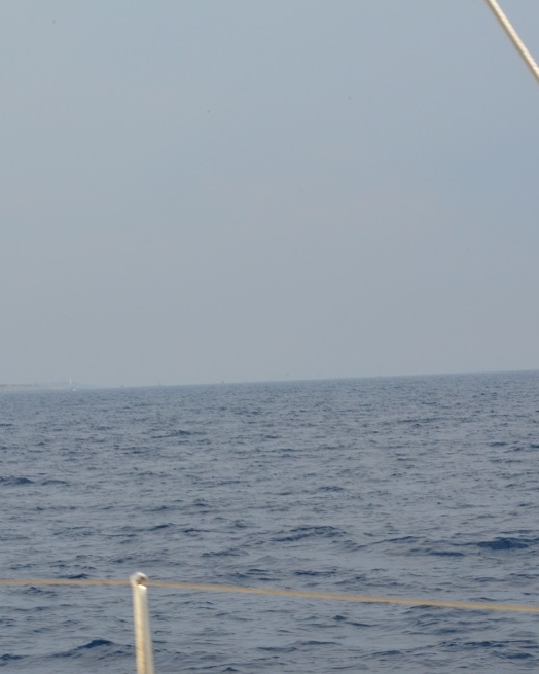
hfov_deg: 10.3
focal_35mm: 150
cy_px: 337
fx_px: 2991
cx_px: 244
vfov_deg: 12.9
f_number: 32
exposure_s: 1/60
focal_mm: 70
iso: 360
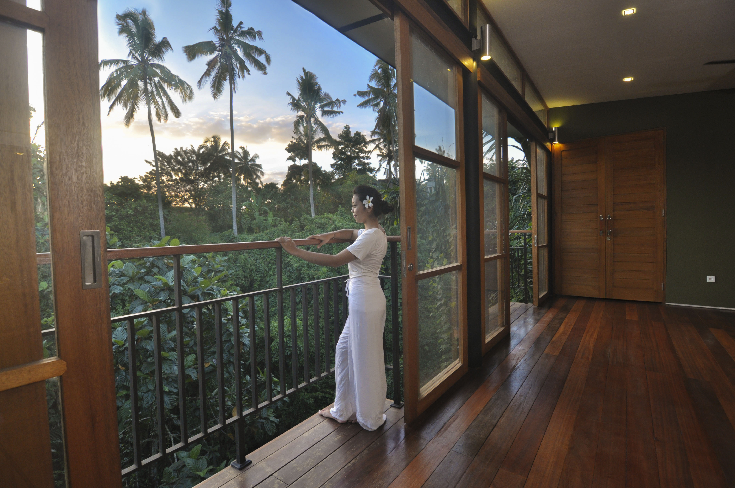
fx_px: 336
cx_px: 368
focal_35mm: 16
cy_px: 244
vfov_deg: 71.9
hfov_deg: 95.0
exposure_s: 1/250
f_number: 5
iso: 320
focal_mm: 11
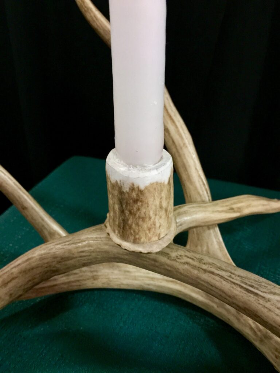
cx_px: 140
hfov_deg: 48.2
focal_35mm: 29
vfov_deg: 61.7
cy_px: 186
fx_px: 313
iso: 125
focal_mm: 4.15
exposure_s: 1/17
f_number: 2.2
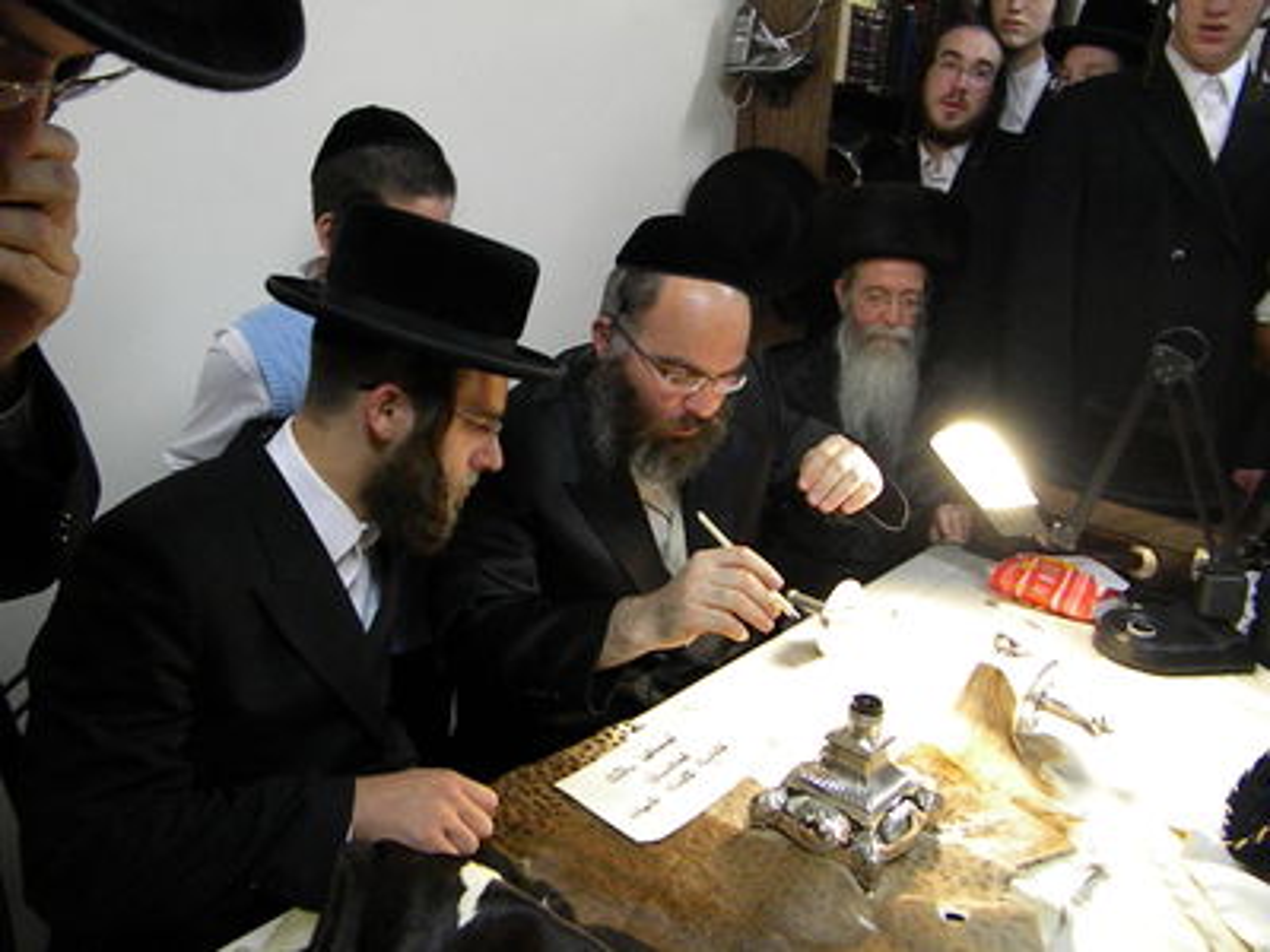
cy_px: 476
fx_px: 1027
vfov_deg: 49.7
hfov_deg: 63.4
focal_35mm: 28
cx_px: 635
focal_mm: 5
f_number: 3.5
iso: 1205
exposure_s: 1/70
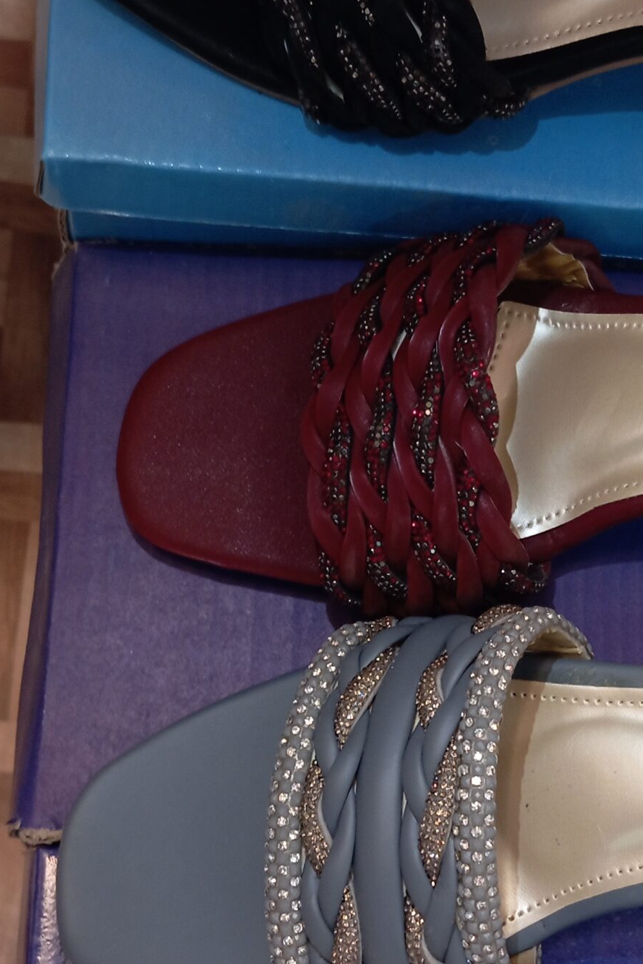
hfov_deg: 23.9
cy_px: 541
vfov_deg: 35.6
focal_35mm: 56
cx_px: 496
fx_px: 1500
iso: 377
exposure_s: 1/33.3
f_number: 1.8
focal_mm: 4.22
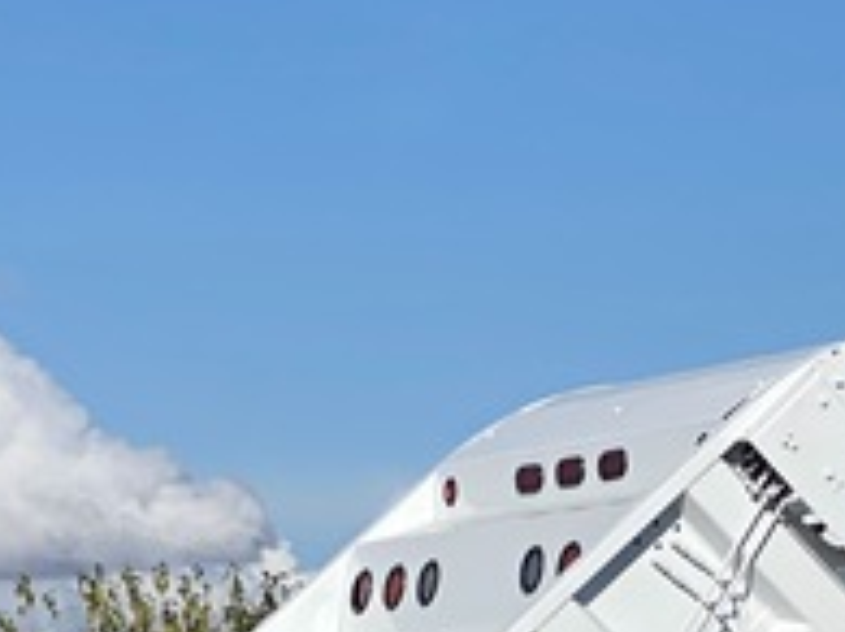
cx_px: 1491
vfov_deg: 7.1
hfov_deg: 9.1
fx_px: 5074
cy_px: 483
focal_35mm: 208
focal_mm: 6
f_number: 2
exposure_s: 1/5319
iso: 25
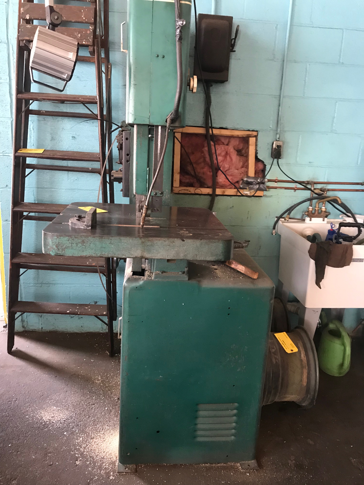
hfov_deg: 49.7
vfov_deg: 63.4
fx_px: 393
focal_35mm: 28
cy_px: 242
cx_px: 182
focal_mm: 3.99
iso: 80
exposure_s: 1/15
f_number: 1.8
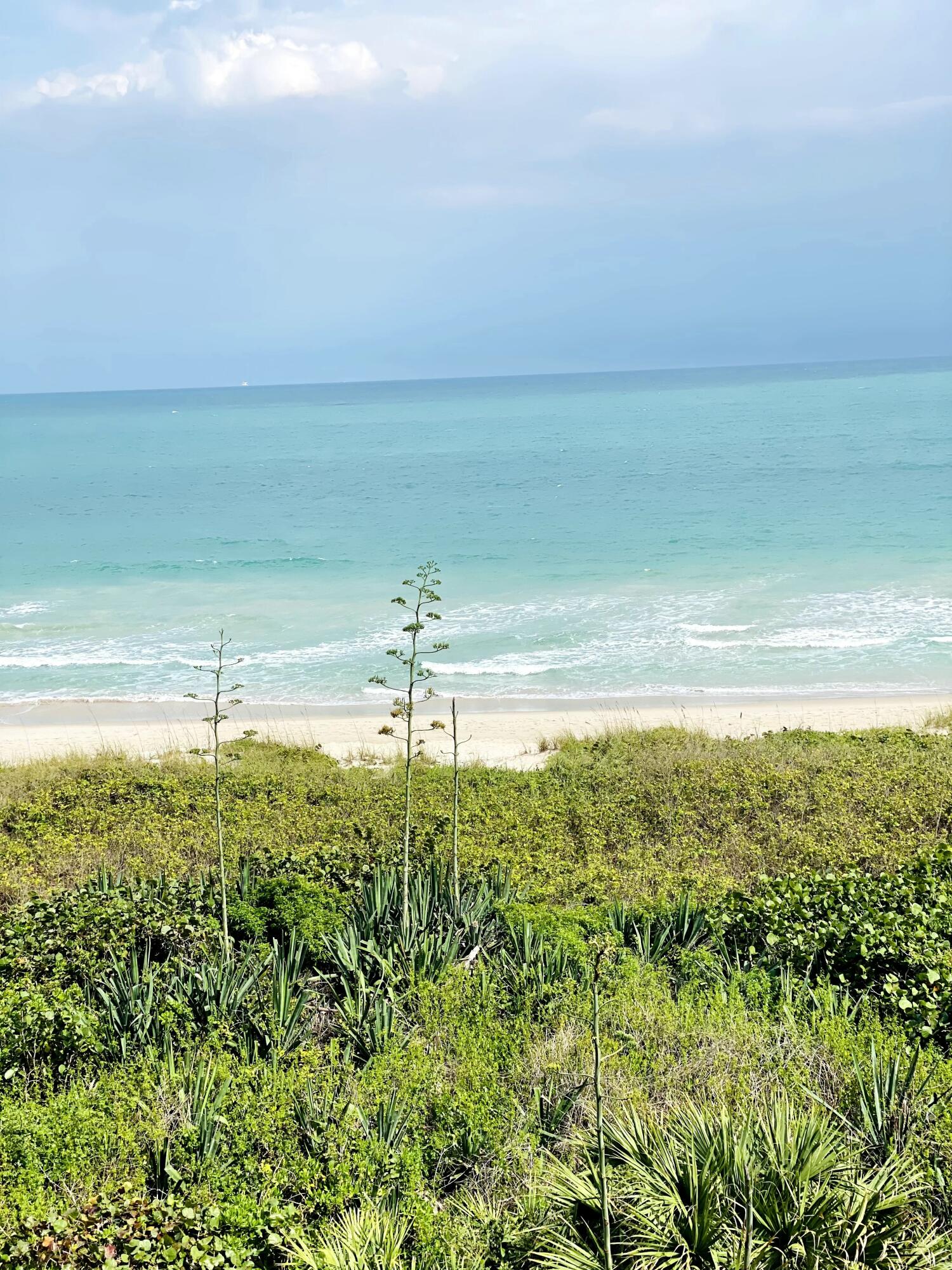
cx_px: 476
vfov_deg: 36.8
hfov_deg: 28.0
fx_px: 1907
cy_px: 635
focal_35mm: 52
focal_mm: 6
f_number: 2
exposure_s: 1/2083
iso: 20
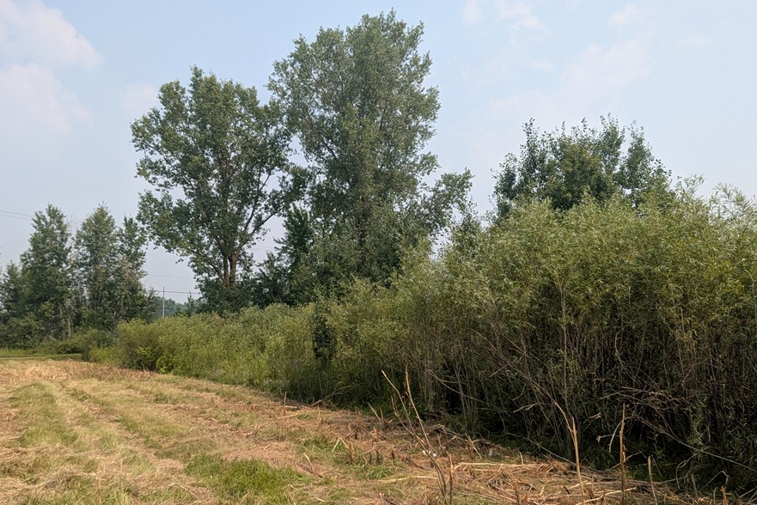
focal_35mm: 29
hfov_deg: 63.6
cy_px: 248
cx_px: 368
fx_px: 610
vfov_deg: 45.0
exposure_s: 1/1953
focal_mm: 4.53
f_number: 1.7
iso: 46
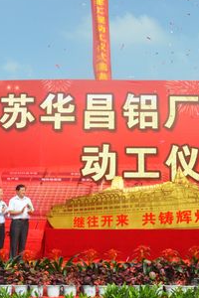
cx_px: 114
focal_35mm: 54
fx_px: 448
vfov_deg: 36.8
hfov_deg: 25.0
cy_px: 135
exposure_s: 1/800
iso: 1250
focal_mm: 18
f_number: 14
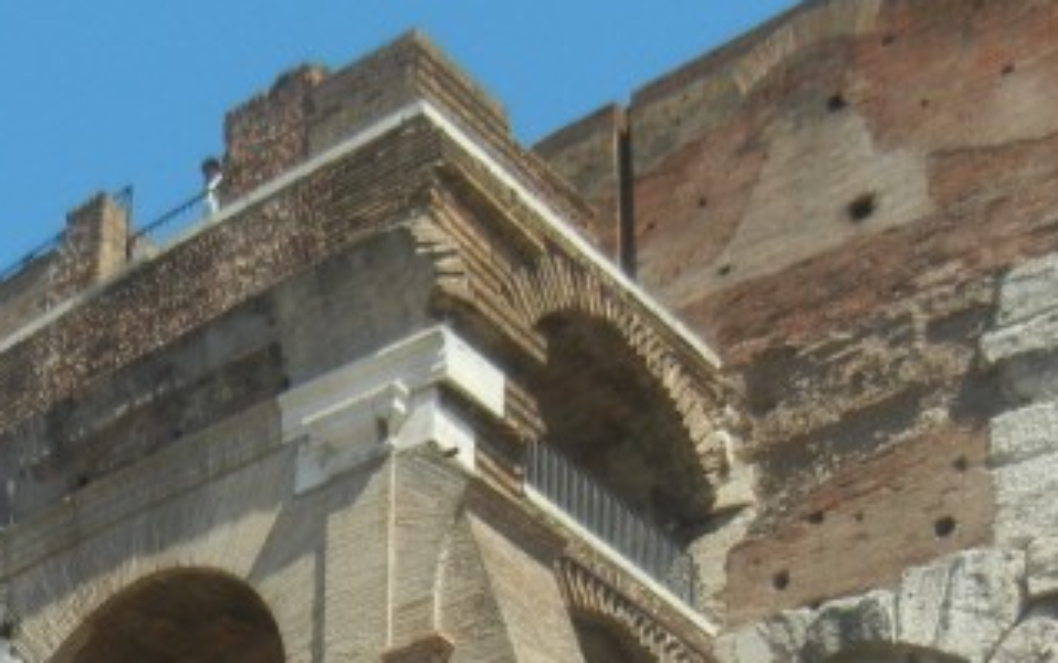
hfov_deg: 19.8
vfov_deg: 12.3
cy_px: 948
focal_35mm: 102
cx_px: 7
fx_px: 2944
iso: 160
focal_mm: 5.4
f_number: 7
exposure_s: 1/310
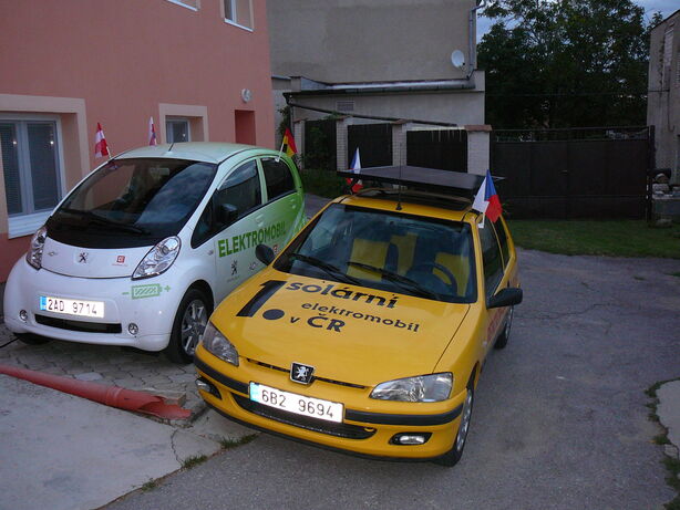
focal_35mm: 35
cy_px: 255
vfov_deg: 40.7
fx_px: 688
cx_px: 340
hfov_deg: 52.6
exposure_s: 1/30
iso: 160
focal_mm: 5.2
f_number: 2.8
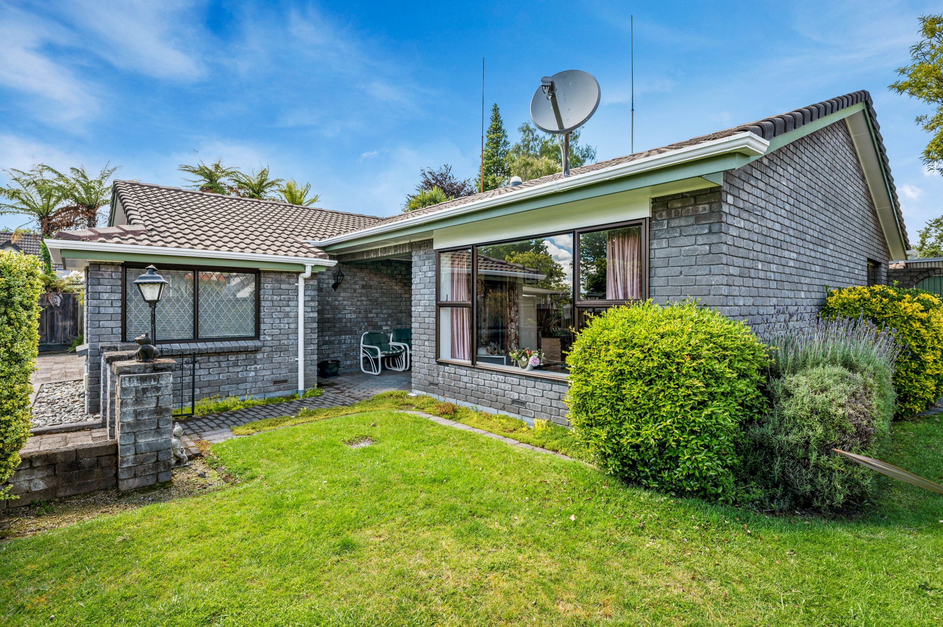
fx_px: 458
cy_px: 314
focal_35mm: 18
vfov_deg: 68.8
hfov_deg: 91.7
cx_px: 472
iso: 100
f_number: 5
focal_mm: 17.5
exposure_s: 1/320
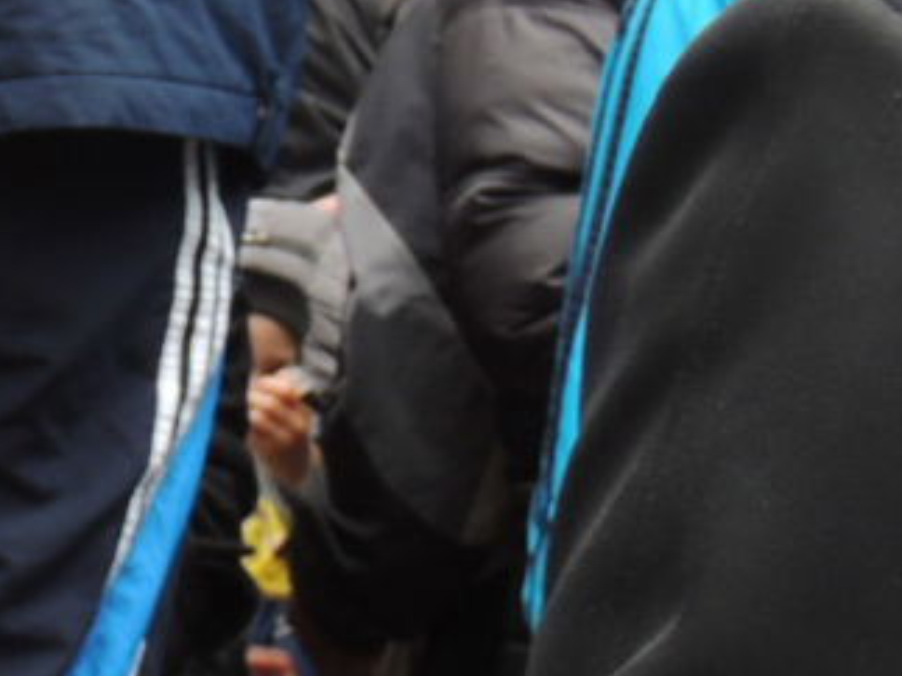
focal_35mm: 217
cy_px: 447
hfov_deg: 8.9
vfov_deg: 6.8
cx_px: -536
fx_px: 5652
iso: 100
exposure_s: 1/125
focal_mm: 8.9
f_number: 3.6
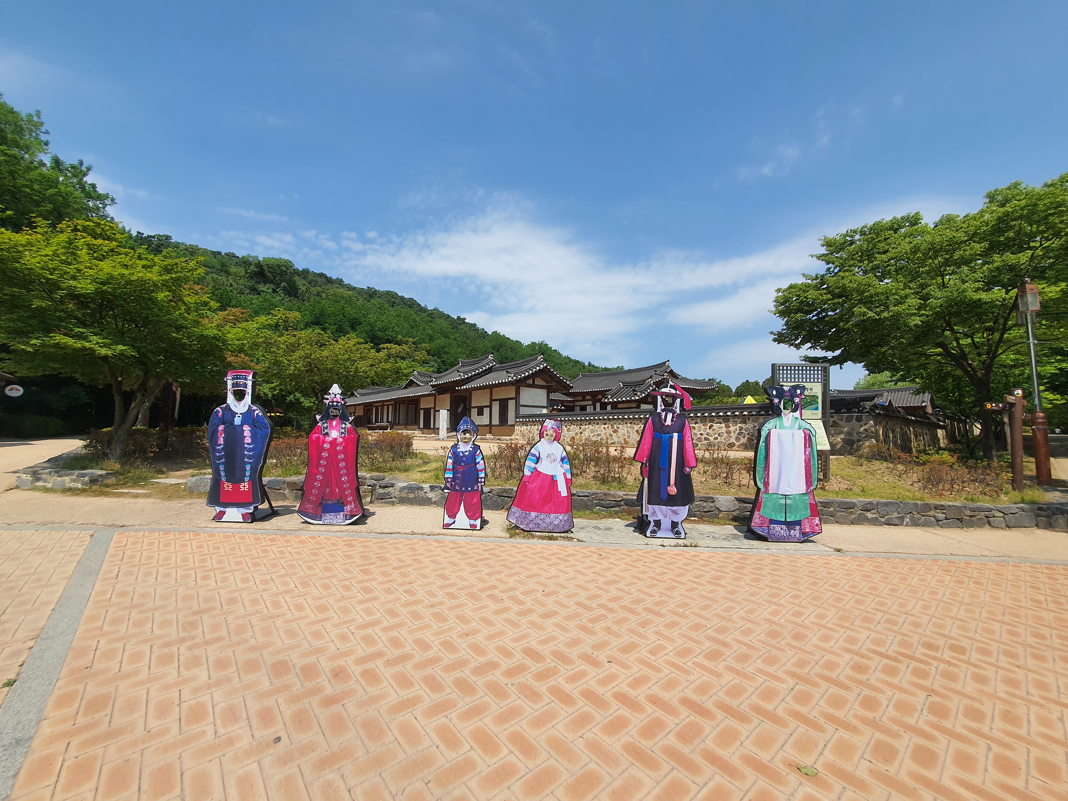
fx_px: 401
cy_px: 400
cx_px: 534
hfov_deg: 106.2
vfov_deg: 89.9
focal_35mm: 13
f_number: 2.2
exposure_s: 1/1116
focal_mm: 1.8
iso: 50
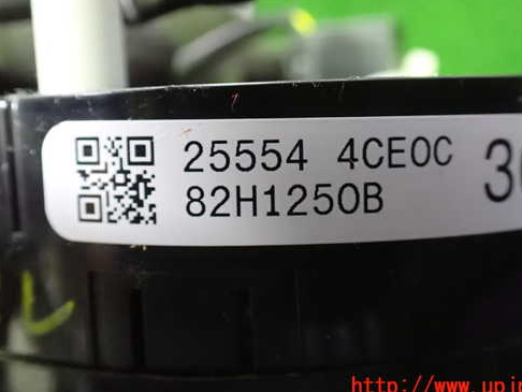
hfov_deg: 50.1
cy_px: 159
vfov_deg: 38.6
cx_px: 272
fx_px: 558
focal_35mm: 37
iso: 1600
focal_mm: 5.4
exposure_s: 1/30
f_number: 2.3
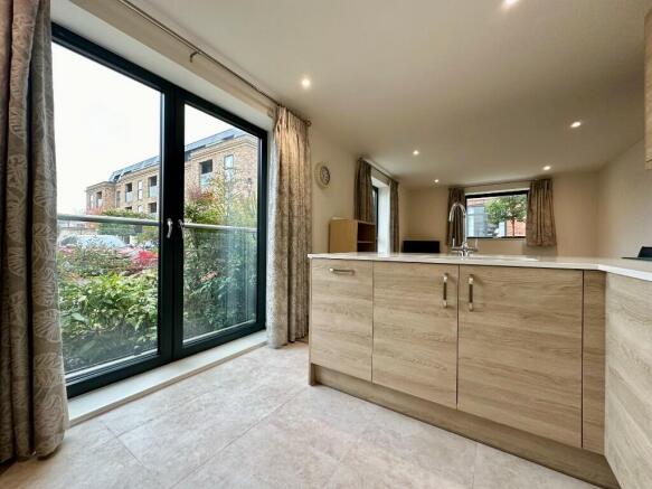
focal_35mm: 14
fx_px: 264
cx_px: 326
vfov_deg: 85.7
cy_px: 244
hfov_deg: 102.1
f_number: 2.2
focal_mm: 2.22
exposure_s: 1/100
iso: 250
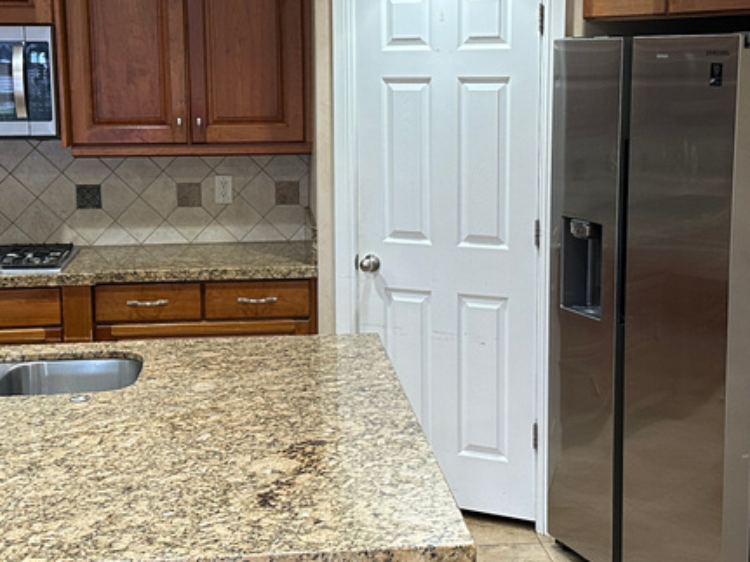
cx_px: 345
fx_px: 1235
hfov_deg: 33.8
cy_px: 245
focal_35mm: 57
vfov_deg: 25.6
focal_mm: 6.86
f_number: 1.78
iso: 250
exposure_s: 1/60
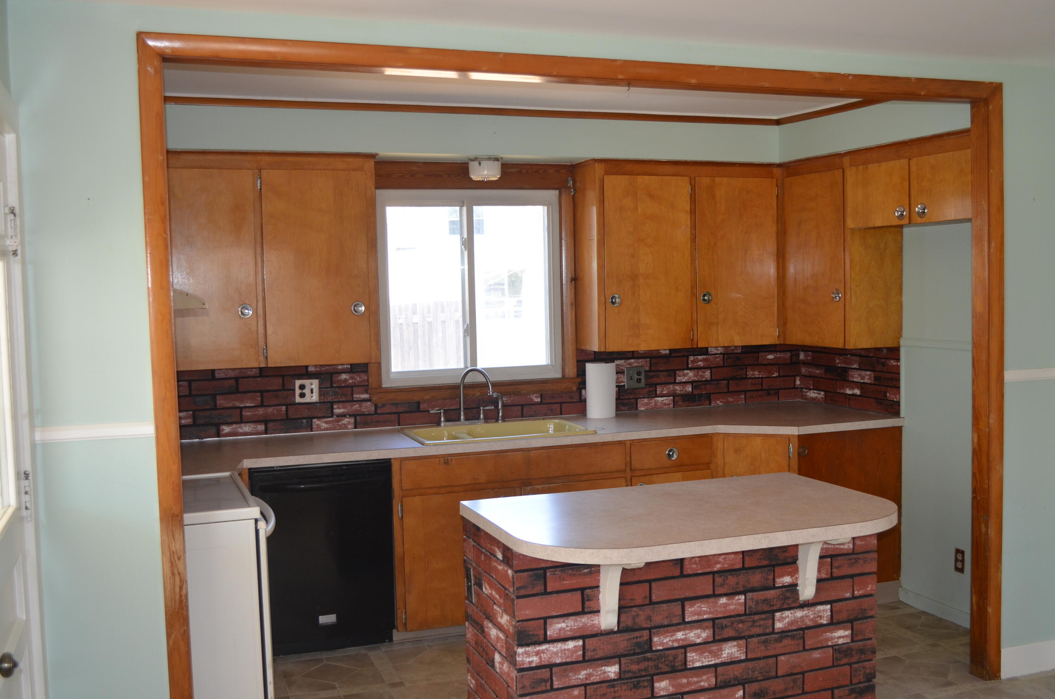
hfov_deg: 53.2
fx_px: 1053
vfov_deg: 36.7
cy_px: 350
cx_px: 528
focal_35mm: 36
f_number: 4
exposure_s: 1/60
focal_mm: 24
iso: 450
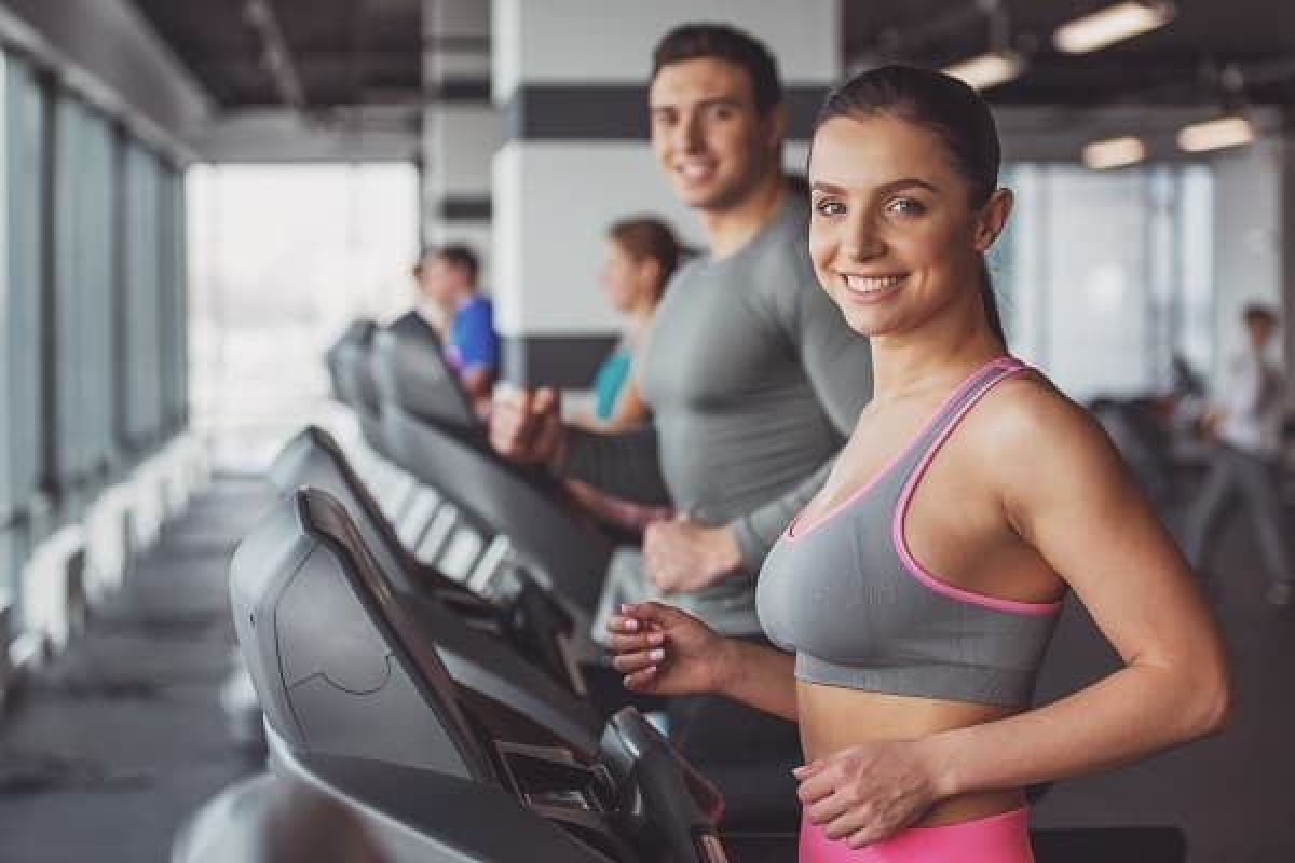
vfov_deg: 19.5
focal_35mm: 70
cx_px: 648
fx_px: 2518
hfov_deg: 28.8
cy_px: 432
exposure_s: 1/400
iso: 500
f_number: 3.2
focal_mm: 70
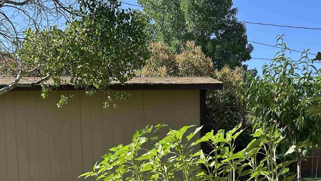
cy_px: 197
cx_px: 190
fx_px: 443
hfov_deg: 39.7
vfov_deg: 21.9
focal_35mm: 52
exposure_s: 1/1431
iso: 50
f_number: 1.5
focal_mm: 5.7
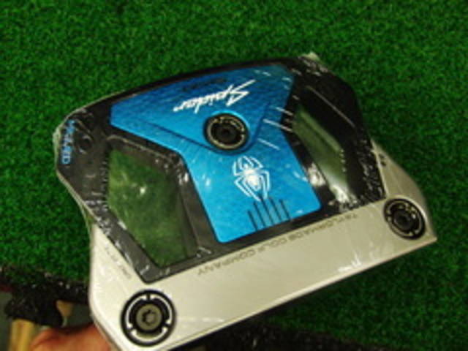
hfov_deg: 50.1
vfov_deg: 38.7
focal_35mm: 37
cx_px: 234
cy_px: 176
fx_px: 500
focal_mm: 6.42
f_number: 3.6
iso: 400
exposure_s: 1/80
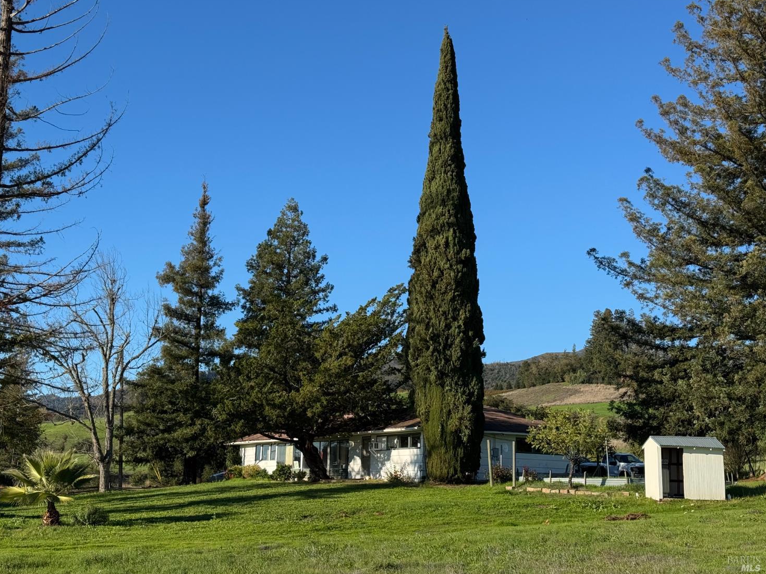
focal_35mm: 49
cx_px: 379
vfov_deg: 29.7
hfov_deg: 38.9
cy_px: 286
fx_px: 1084
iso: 64
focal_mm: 6.76
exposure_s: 1/3096
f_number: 1.78
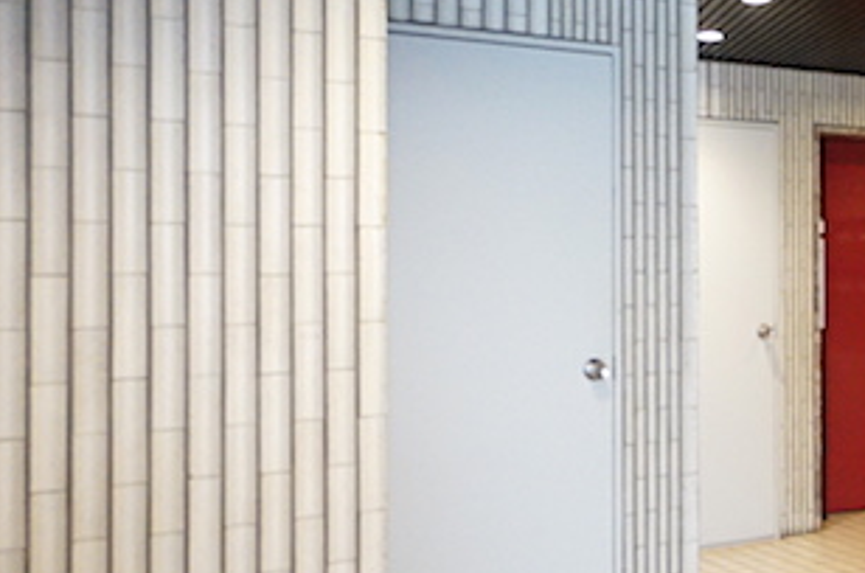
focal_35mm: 46
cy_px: 258
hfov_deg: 39.2
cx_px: 809
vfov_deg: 29.1
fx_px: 1104
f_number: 4
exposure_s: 1/60
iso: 4000
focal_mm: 15
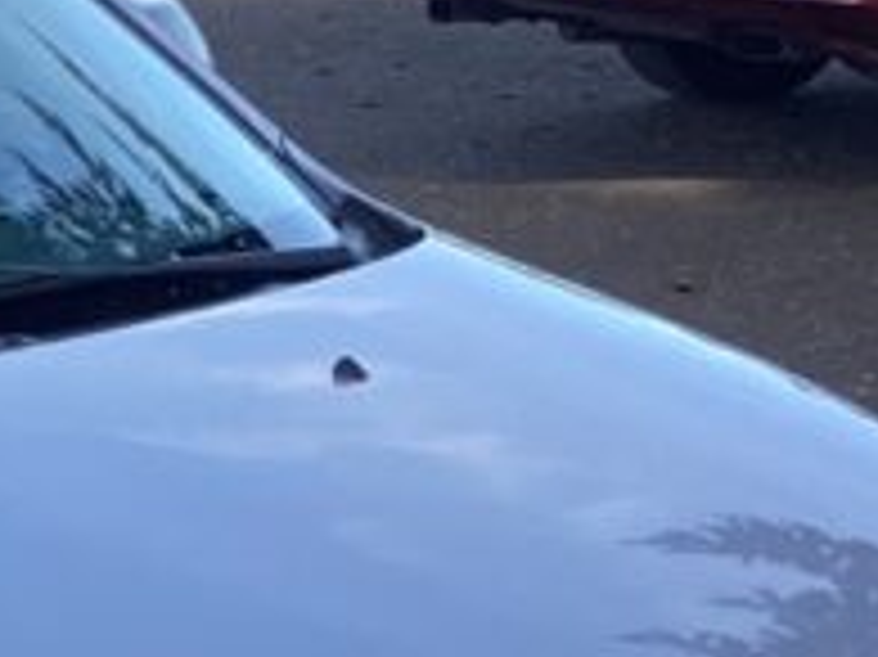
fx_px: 4132
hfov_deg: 11.6
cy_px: 1017
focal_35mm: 163
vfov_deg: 8.9
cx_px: -446
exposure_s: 1/155
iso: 25
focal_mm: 3.3
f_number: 2.4
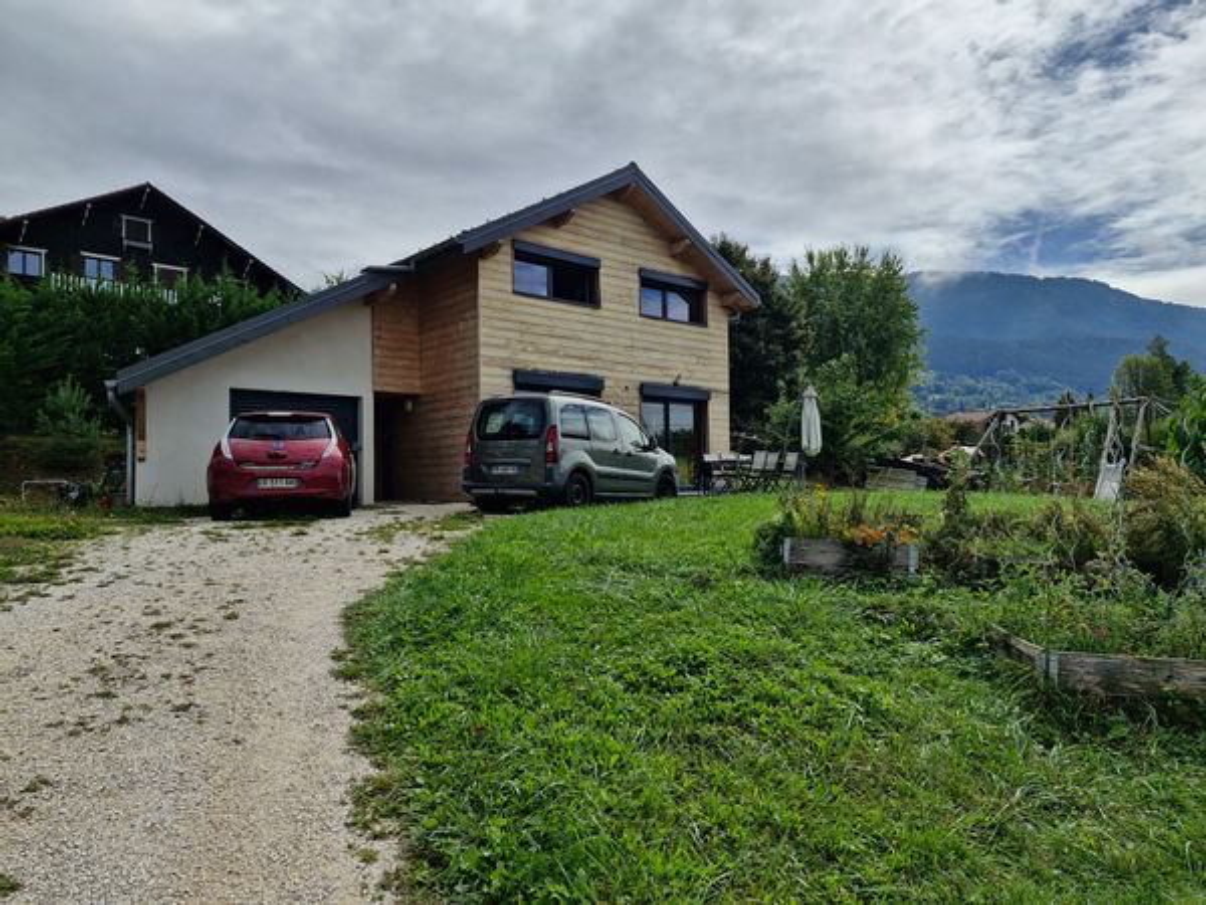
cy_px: 452
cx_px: 603
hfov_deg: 73.9
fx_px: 801
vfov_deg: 58.9
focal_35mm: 23
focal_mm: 5.54
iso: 50
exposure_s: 1/4448
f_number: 1.8
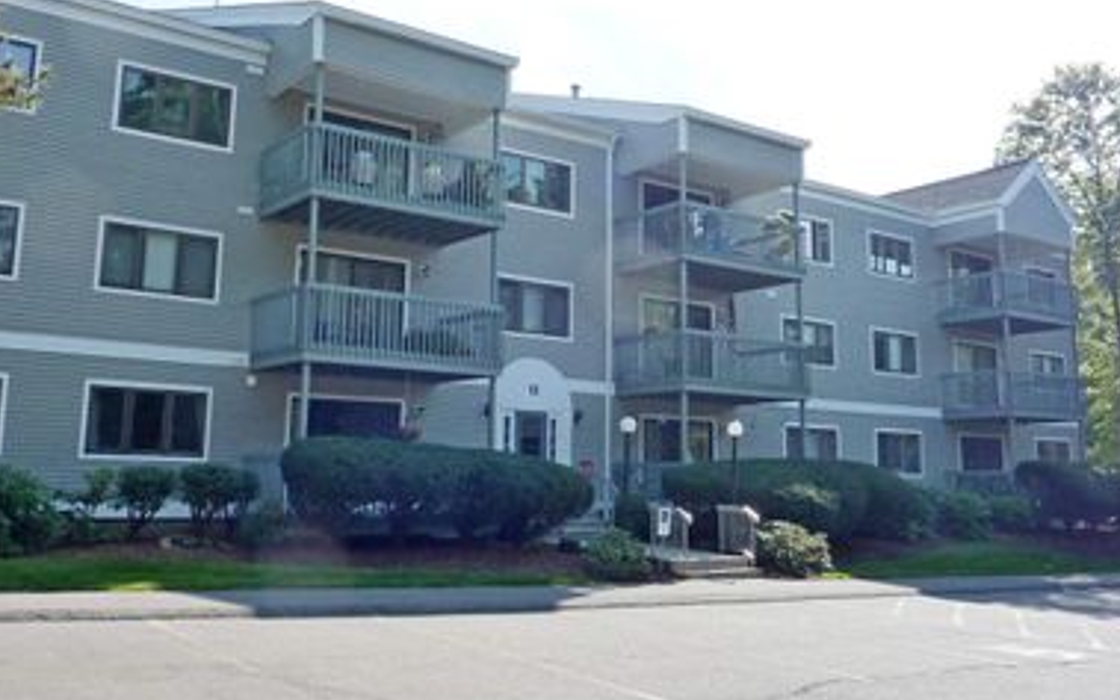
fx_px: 1068
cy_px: 288
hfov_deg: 55.3
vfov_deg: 36.2
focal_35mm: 35
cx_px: 550
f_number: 4.5
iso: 125
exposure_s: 1/400
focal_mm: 4.1
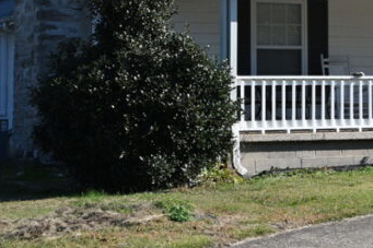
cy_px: 13
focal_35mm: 120
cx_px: 374
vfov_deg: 11.3
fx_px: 1243
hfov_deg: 16.7
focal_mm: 27
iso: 100
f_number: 7.1
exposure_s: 1/400
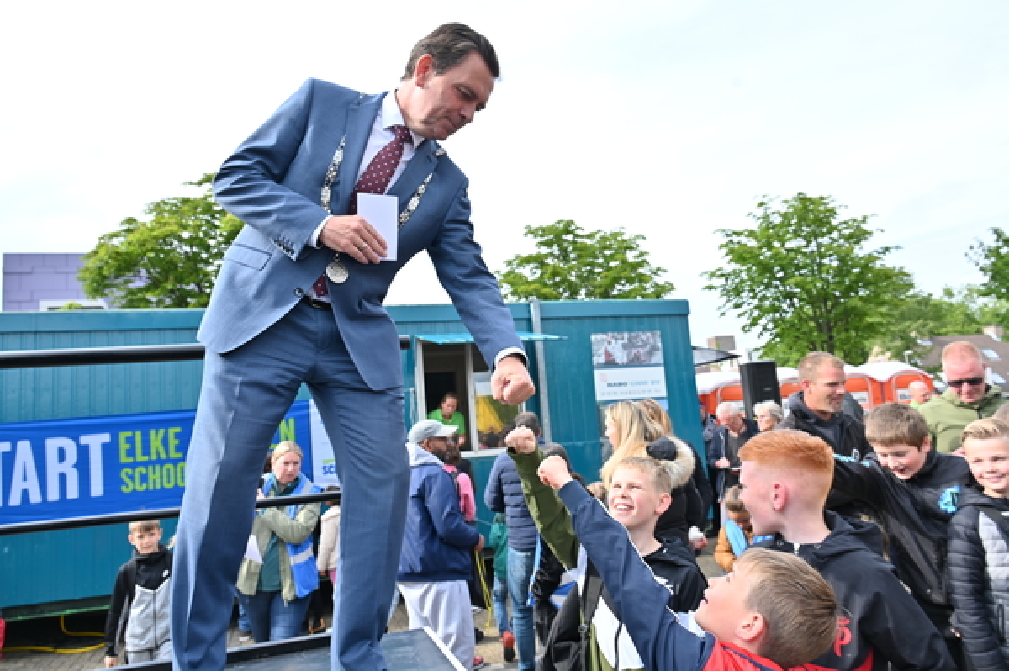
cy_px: 336
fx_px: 700
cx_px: 504
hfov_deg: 71.6
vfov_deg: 51.2
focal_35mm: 25
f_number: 5.6
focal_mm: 25
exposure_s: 1/250
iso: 200
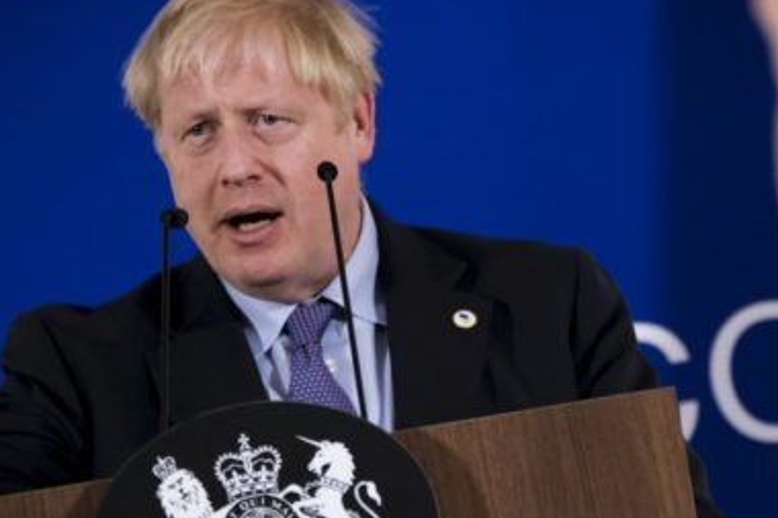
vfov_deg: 5.5
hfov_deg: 8.3
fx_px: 5379
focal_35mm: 249
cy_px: 319
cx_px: 498
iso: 3200
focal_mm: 90.4
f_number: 3.9
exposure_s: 1/320
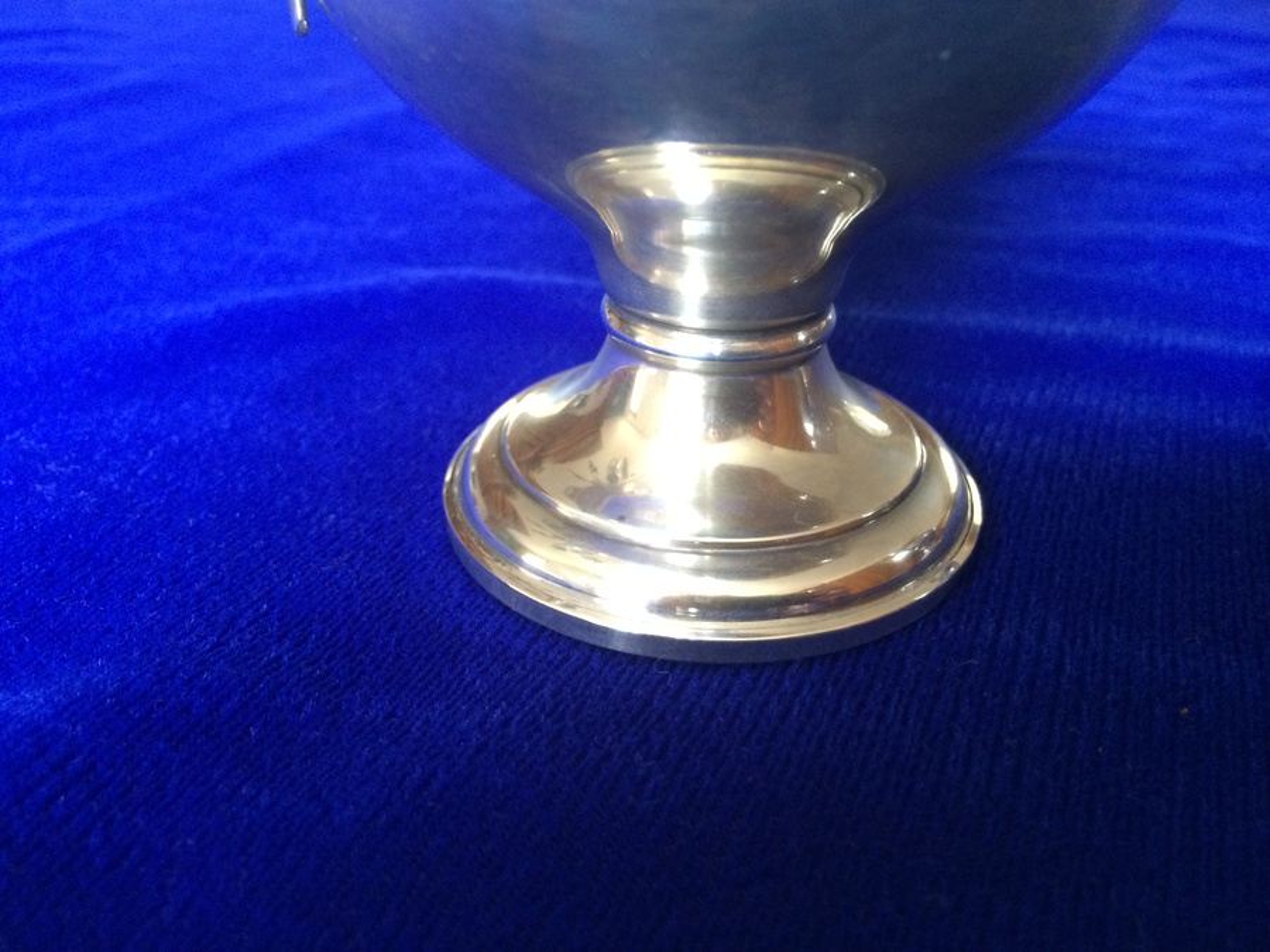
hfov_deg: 60.0
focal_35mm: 30
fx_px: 1101
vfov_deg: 46.8
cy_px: 476
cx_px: 635
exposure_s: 1/30
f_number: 2.2
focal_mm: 4.12
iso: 250
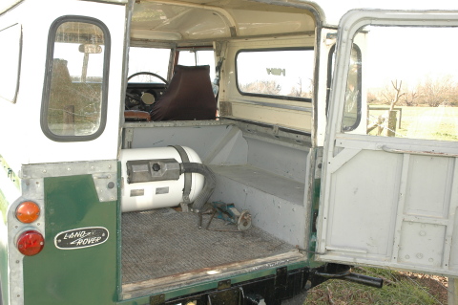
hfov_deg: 51.3
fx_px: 477
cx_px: 229
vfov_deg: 35.4
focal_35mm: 38
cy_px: 152
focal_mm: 25
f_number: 8
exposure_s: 1/100
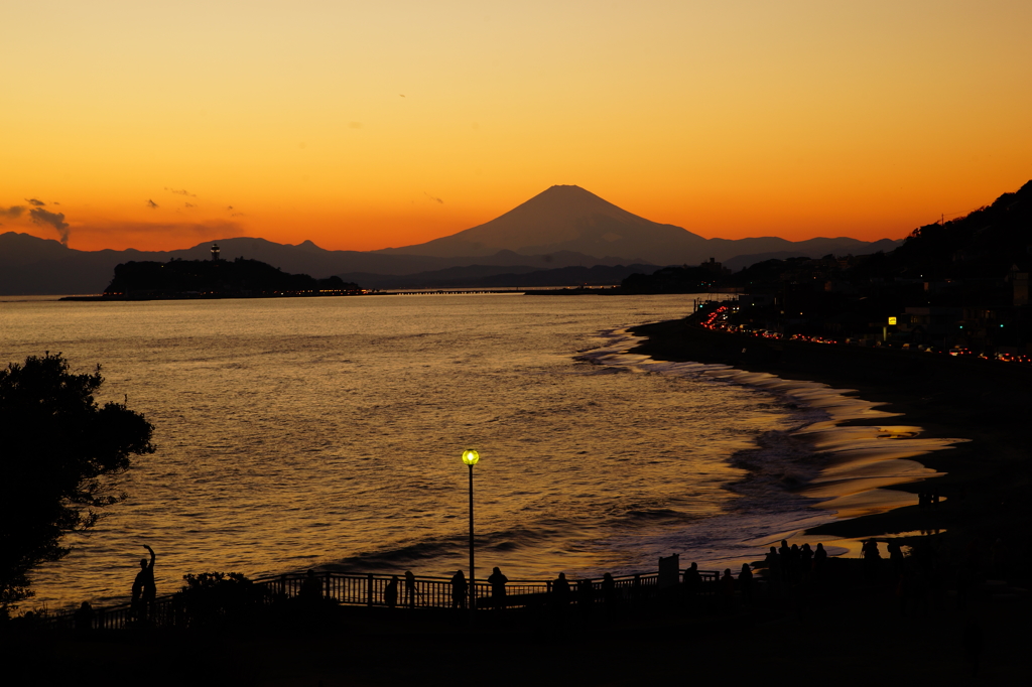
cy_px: 344
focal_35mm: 75
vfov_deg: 18.2
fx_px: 2149
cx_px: 516
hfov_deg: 27.0
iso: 100
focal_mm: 75
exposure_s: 1/6
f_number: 11
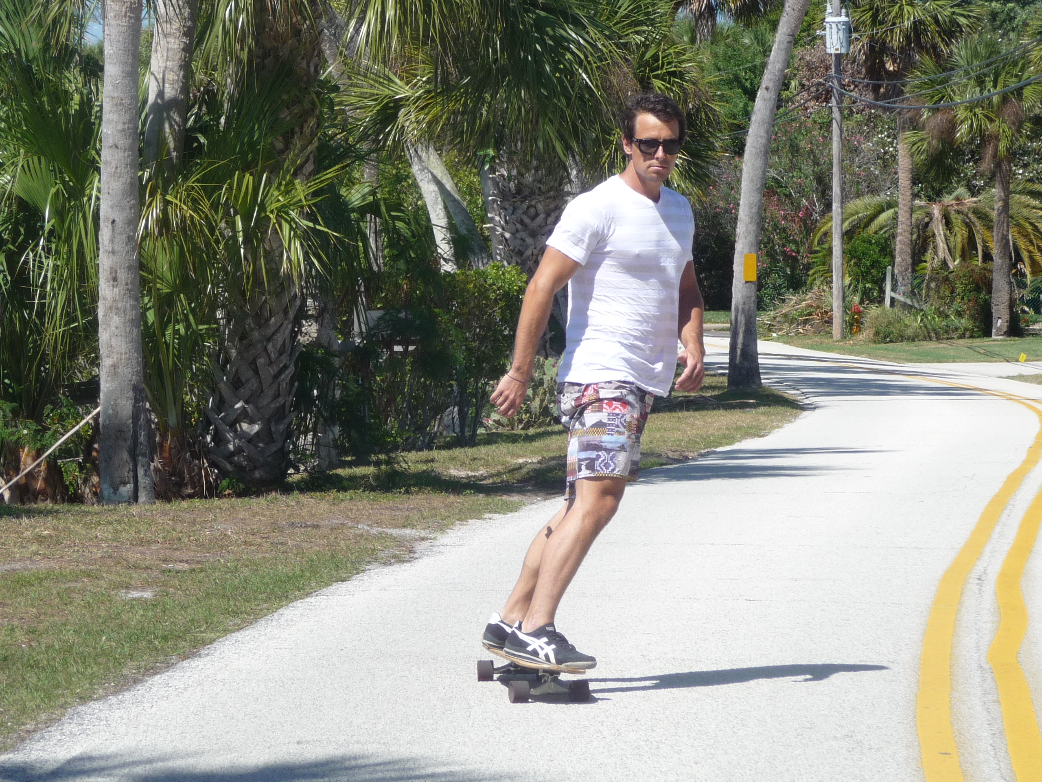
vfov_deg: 9.2
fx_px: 4876
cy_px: 391
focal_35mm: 162
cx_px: 521
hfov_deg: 12.2
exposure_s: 1/500
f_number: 4.7
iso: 100
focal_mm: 20.3
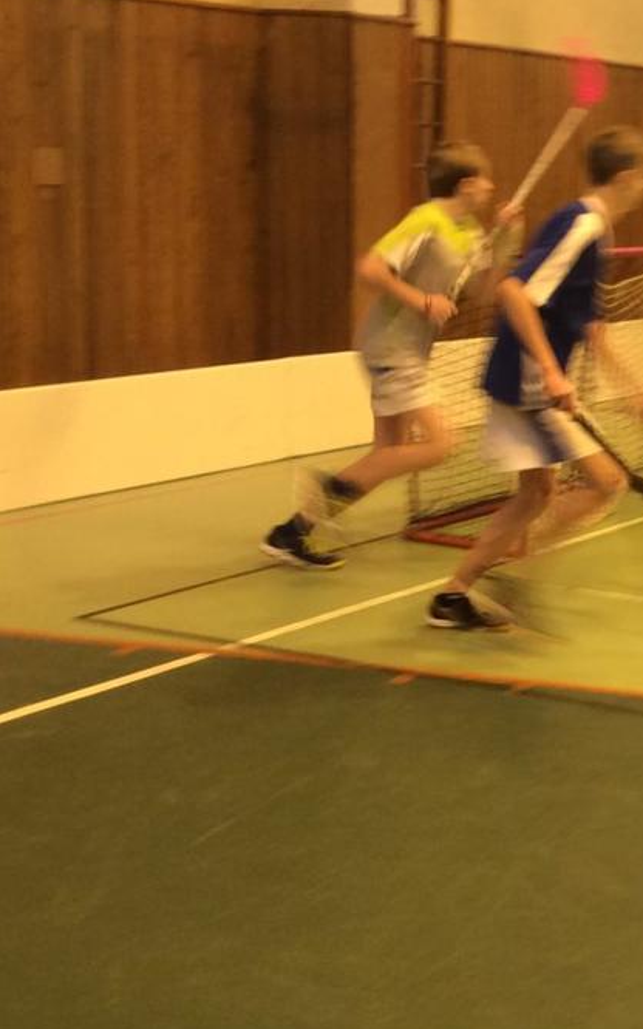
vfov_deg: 30.2
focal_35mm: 68
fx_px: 1907
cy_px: 461
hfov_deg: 18.1
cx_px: 785
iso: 64
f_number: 2.4
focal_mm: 3.3
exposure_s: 1/25
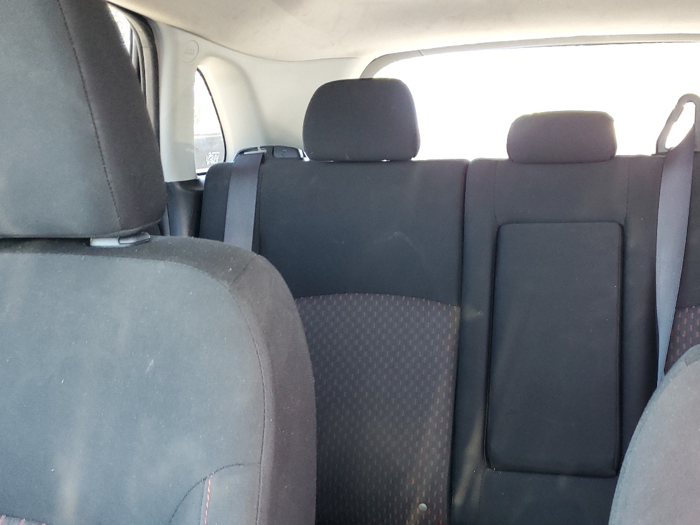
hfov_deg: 49.3
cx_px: 463
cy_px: 309
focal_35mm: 37
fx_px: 748
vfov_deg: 38.5
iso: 182
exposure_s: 1/60.2
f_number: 1.5
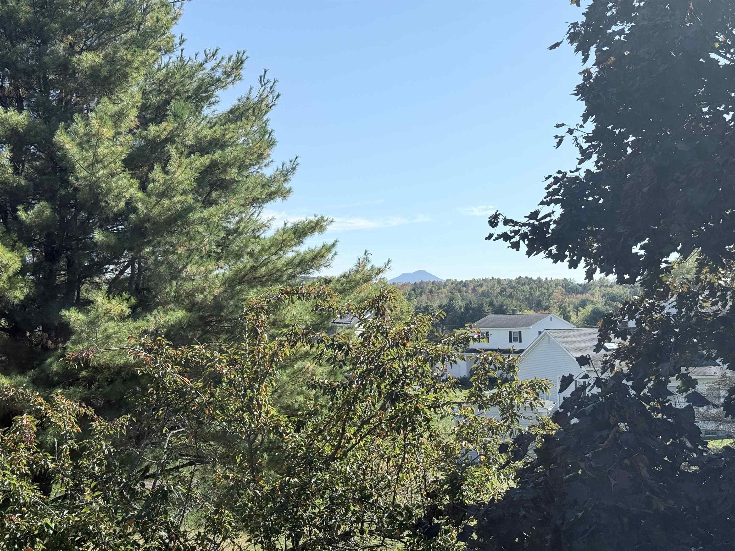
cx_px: 368
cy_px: 276
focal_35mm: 48
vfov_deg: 30.3
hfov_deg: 39.7
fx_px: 1019
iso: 64
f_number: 1.78
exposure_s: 1/2865
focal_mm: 6.76
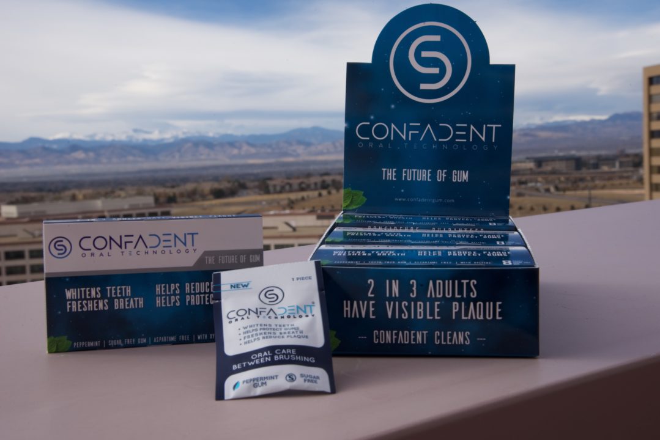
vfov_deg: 24.6
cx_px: 330
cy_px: 220
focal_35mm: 55
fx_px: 1009
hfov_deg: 36.2
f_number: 22
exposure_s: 1/100
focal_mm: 55
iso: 280
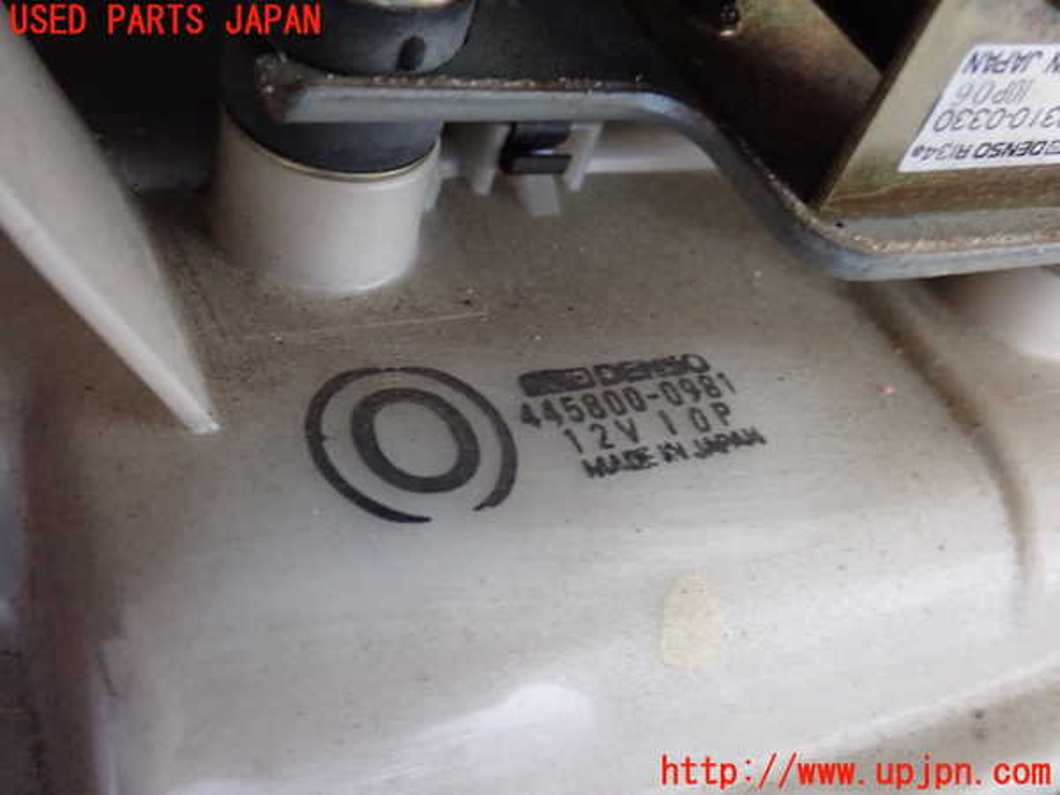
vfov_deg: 35.1
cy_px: 398
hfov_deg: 45.8
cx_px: 530
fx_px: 1255
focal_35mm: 41
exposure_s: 1/25
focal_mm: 7.31
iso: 800
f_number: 2.8
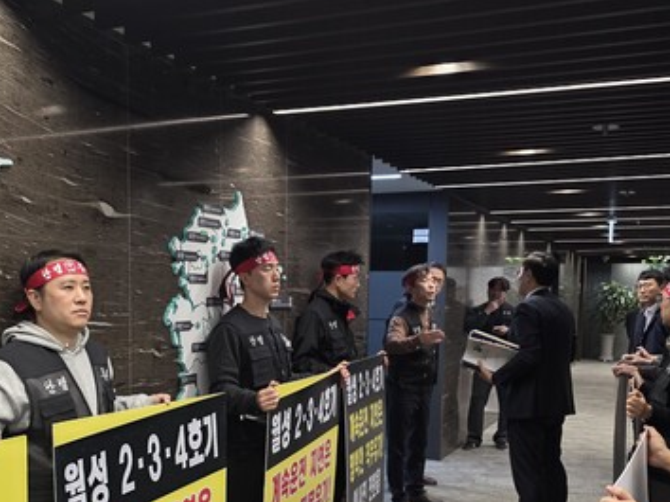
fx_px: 754
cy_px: 350
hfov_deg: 47.9
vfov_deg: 36.2
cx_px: 316
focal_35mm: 39
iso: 500
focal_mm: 6.3
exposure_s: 1/120
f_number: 1.7
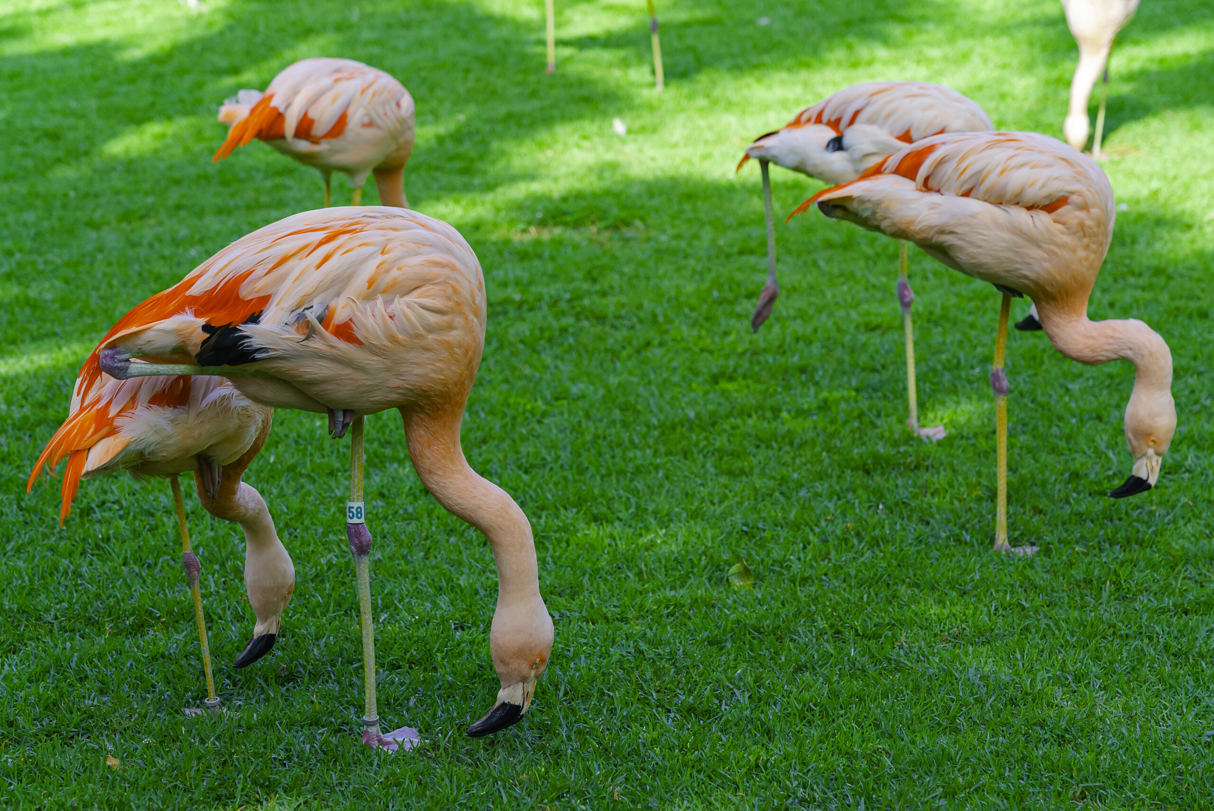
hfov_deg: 19.4
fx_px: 3543
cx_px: 607
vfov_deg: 13.1
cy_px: 406
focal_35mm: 105
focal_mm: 105
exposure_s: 1/320
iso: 1250
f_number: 6.3
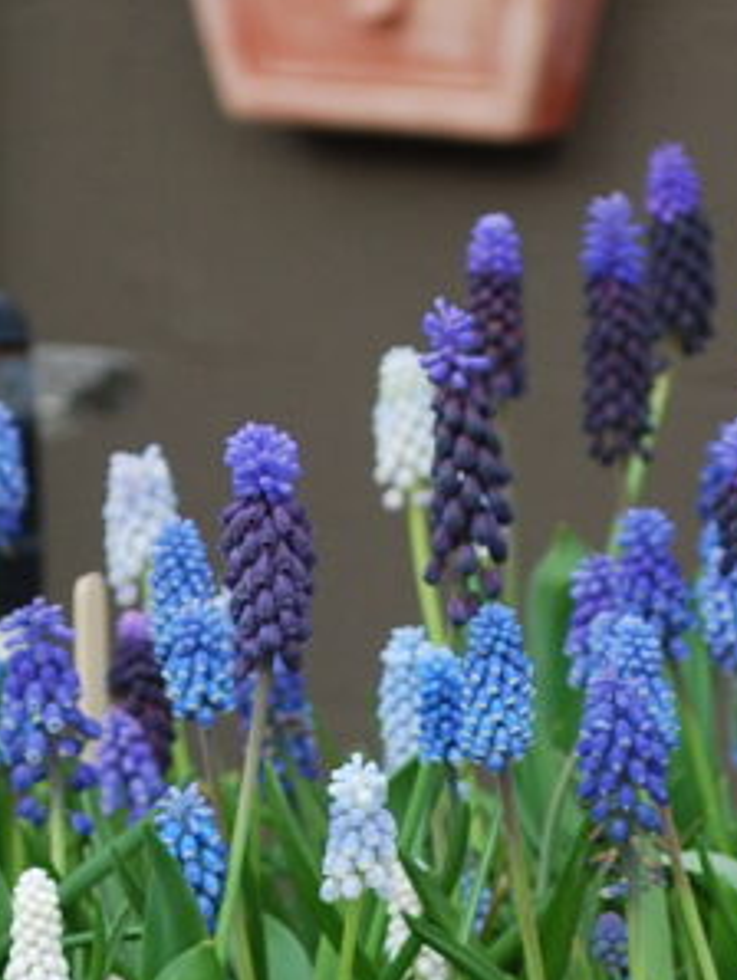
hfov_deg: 4.8
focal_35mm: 312
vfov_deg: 6.3
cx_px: 132
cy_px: 1021
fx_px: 8841
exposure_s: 1/60
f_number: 6.3
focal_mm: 55
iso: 200
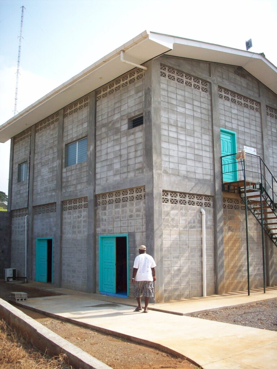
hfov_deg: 38.7
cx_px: 138
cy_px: 184
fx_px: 395
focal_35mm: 37
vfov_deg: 50.1
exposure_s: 1/709
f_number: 2.8
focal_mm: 6.2
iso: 80
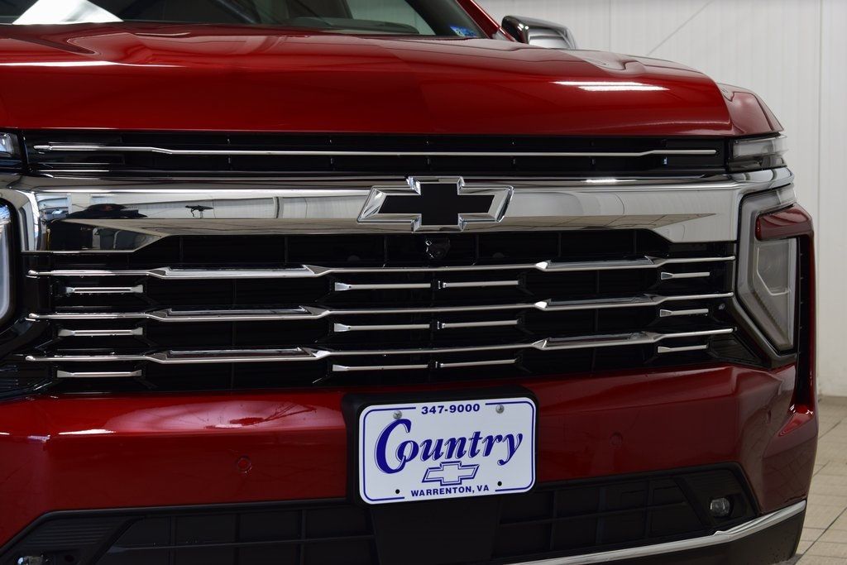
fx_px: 1765
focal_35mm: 75
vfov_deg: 18.2
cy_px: 282
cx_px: 424
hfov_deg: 27.0
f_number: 6.3
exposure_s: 1/20
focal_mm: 50
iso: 400
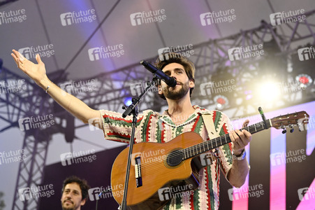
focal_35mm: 72
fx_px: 630
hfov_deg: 28.1
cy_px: 105
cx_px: 158
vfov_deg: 18.9
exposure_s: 1/2000
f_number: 3.5
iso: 2000
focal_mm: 72
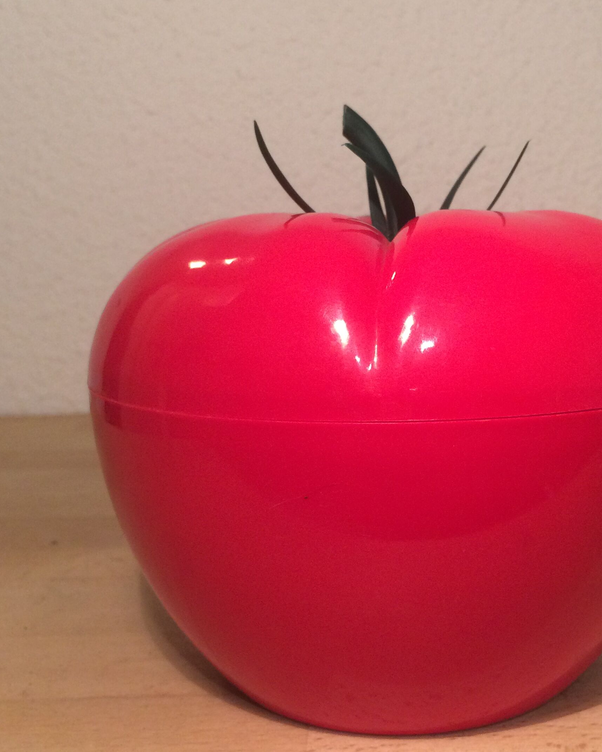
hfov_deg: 34.5
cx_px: 407
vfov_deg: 42.9
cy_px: 352
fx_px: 958
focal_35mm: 43
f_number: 2.2
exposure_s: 1/33
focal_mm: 4.15
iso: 160
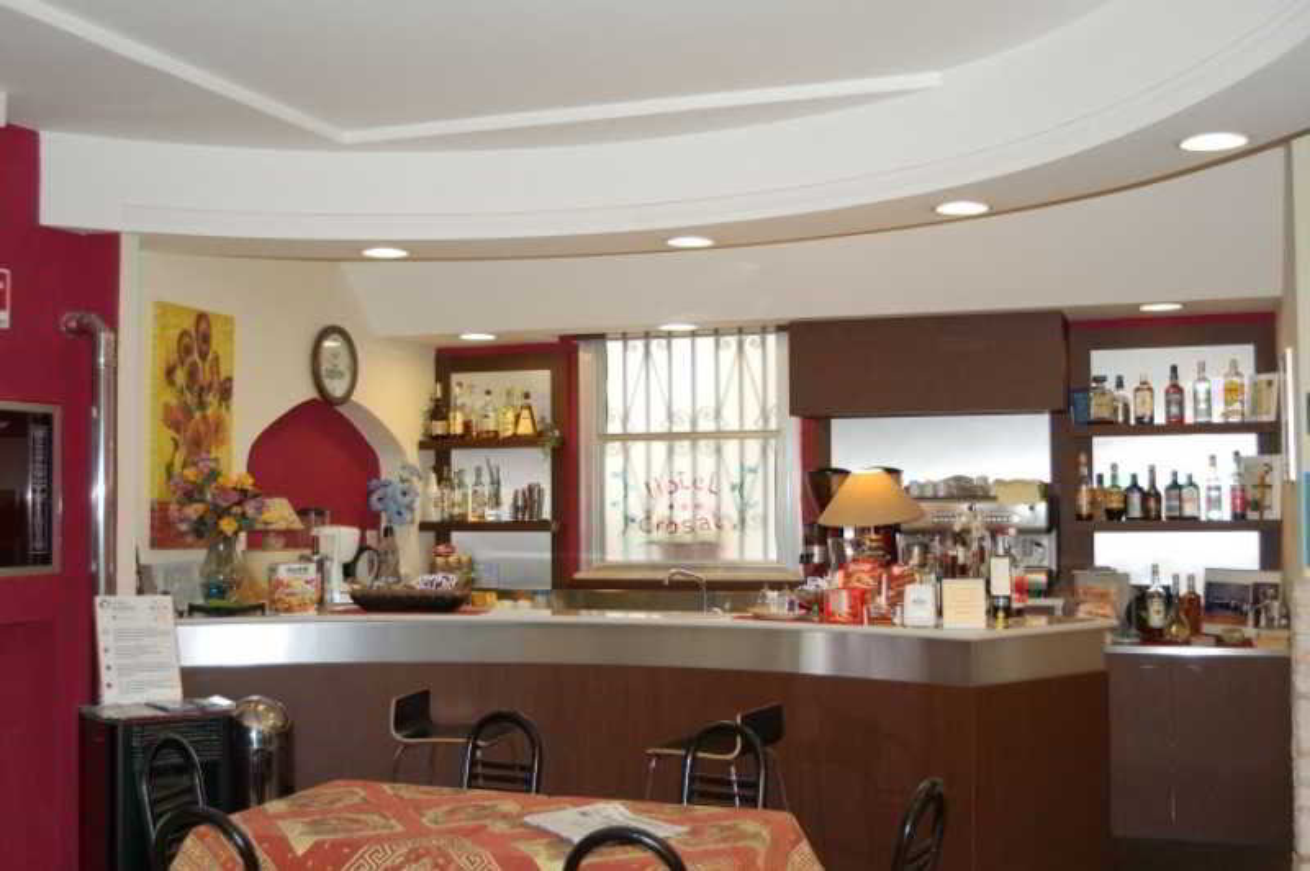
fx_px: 1418
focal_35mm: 39
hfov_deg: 49.6
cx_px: 655
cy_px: 436
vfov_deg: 34.2
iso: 200
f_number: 4.2
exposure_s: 1/60
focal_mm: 26
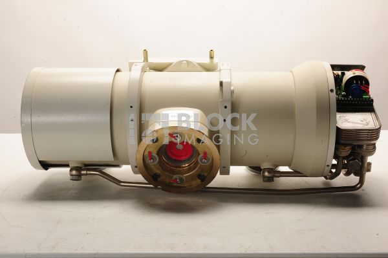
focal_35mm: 50
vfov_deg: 26.9
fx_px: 538
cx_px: 194
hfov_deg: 39.6
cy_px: 129
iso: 320
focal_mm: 50
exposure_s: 1/160
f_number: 16
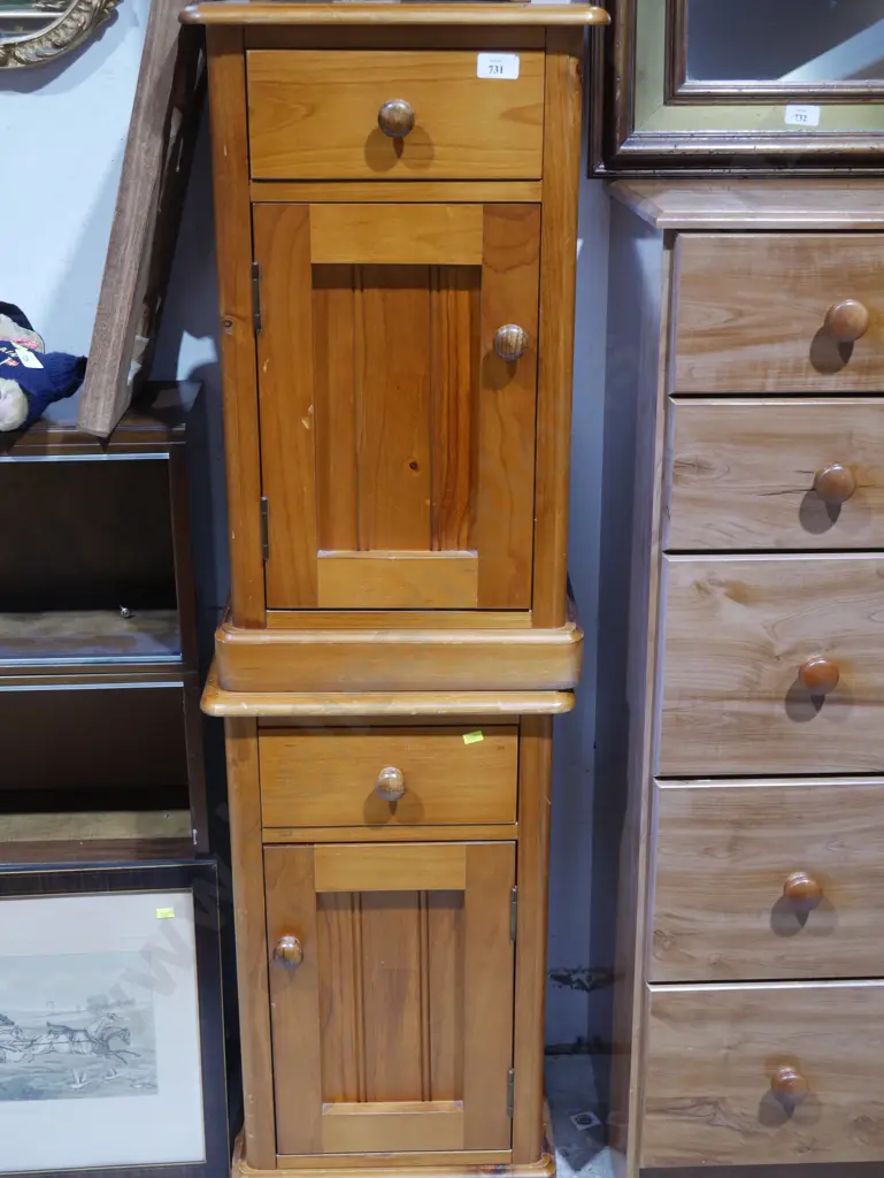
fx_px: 1633
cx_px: 442
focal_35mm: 48
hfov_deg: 30.3
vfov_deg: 39.6
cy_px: 589
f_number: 5.2
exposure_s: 1/60
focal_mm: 24
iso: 1000
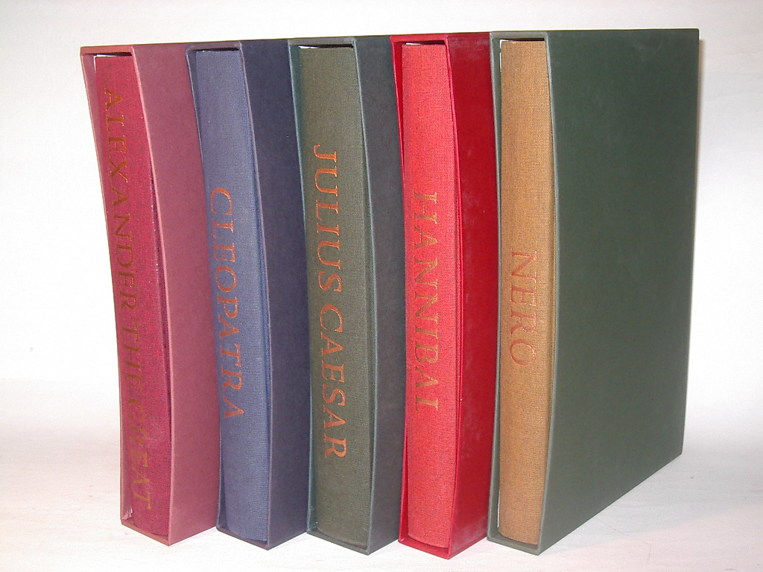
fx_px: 1146
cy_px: 286
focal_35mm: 52
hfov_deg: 36.8
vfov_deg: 28.0
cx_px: 382
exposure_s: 1/60
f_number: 3
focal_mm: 7.8
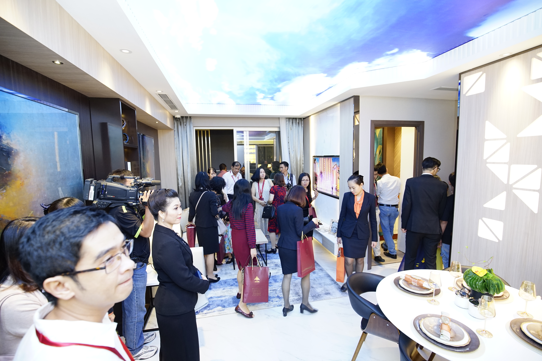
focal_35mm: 16
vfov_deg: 73.7
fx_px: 241
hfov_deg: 96.7
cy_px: 180
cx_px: 271
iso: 1600
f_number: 4
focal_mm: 16
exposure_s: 1/50
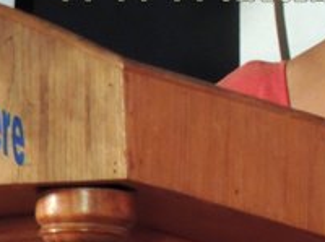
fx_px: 19697
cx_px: 471
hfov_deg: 0.9
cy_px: -57
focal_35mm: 2103
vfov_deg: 0.7
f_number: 5
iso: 800
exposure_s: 1/100
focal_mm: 124.8
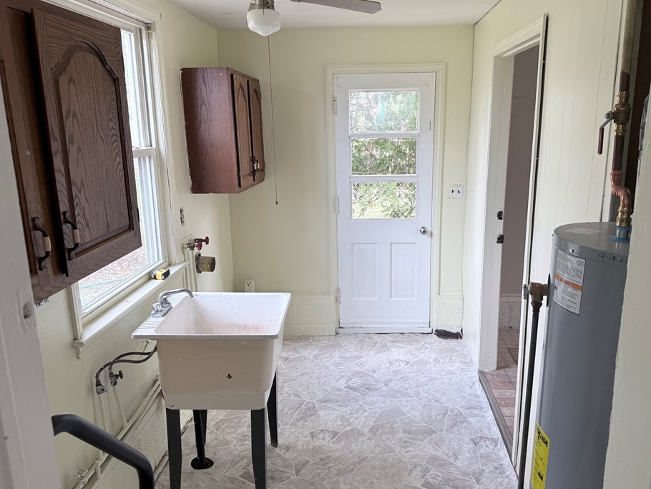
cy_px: 233
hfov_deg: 65.2
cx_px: 354
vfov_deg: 51.4
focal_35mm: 27
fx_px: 508
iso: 100
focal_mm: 6.76
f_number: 1.78
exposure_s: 1/121
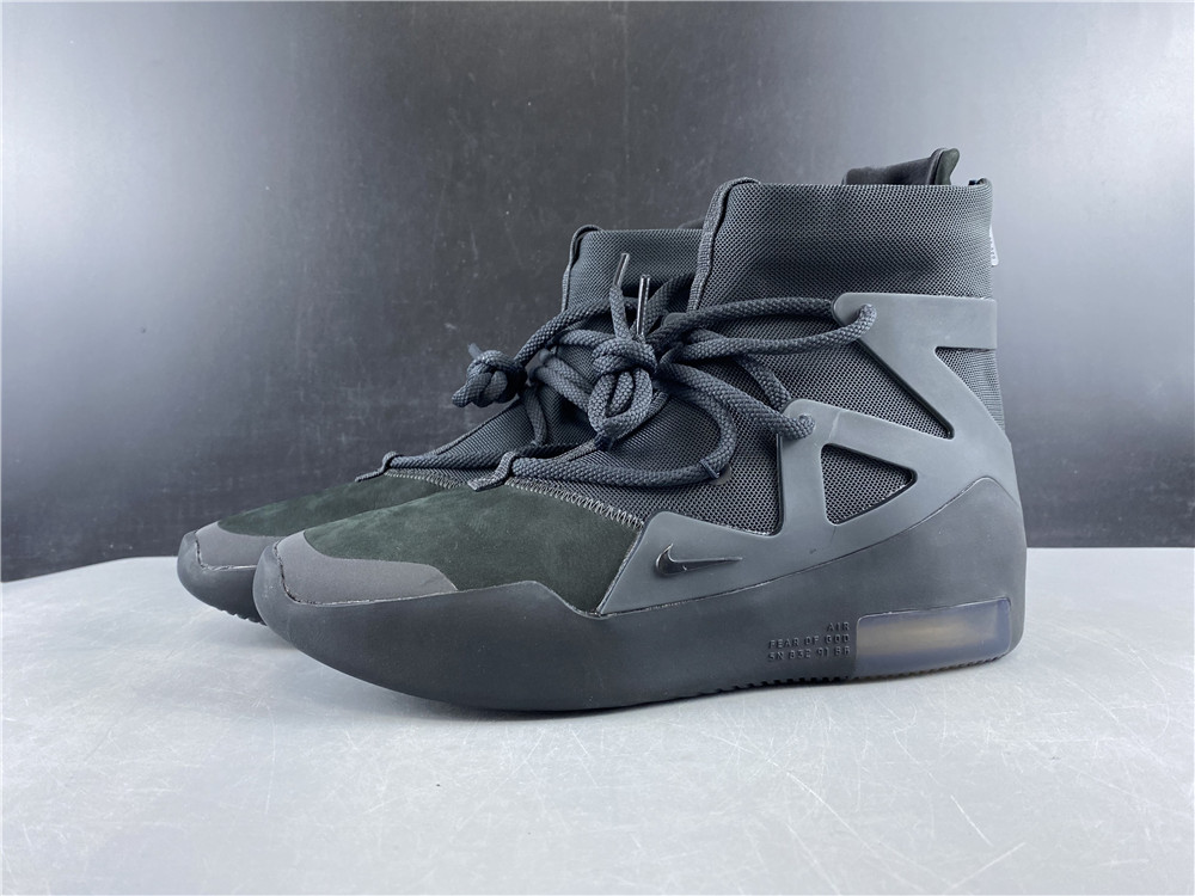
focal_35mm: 26
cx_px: 598
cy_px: 448
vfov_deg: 53.1
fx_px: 898
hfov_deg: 67.3
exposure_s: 1/50
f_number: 1.8
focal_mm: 4.25
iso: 100
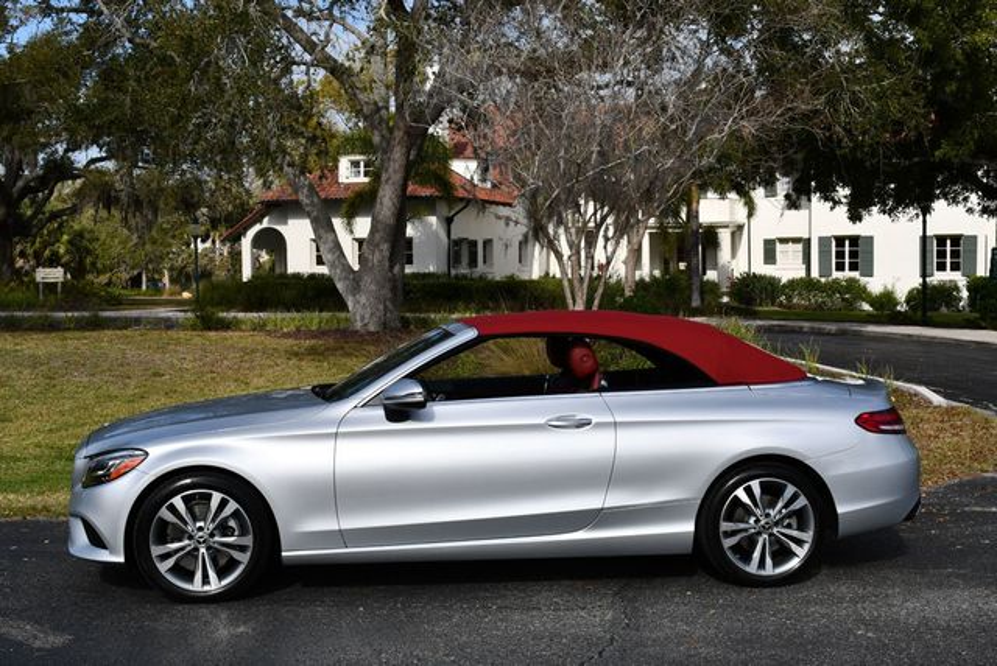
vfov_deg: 28.1
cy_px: 333
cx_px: 498
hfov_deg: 41.1
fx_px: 1331
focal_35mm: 48
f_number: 9
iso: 100
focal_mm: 24
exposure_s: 1/320
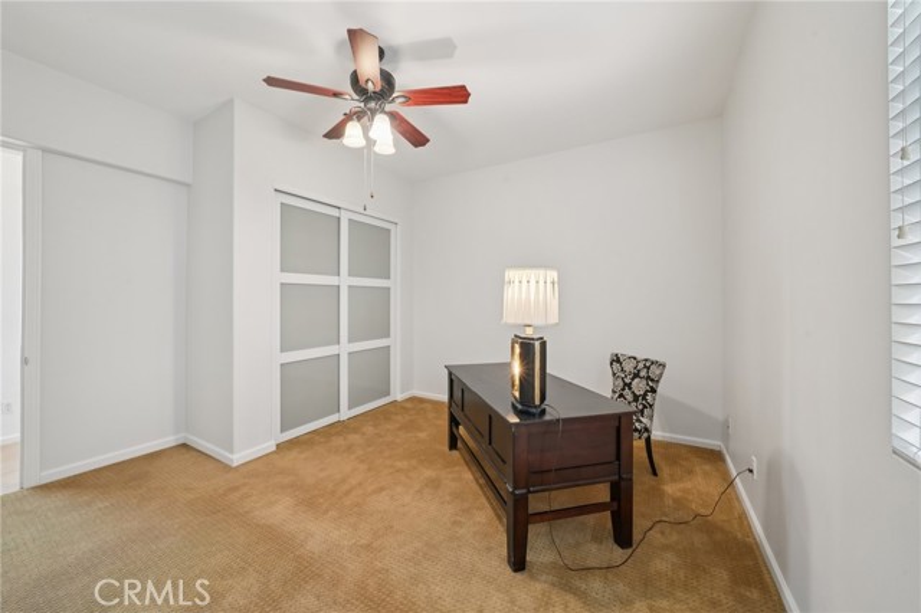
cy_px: 306
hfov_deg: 108.4
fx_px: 332
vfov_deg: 85.4
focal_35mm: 13
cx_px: 460
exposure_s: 1/5
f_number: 10
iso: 400
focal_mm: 13
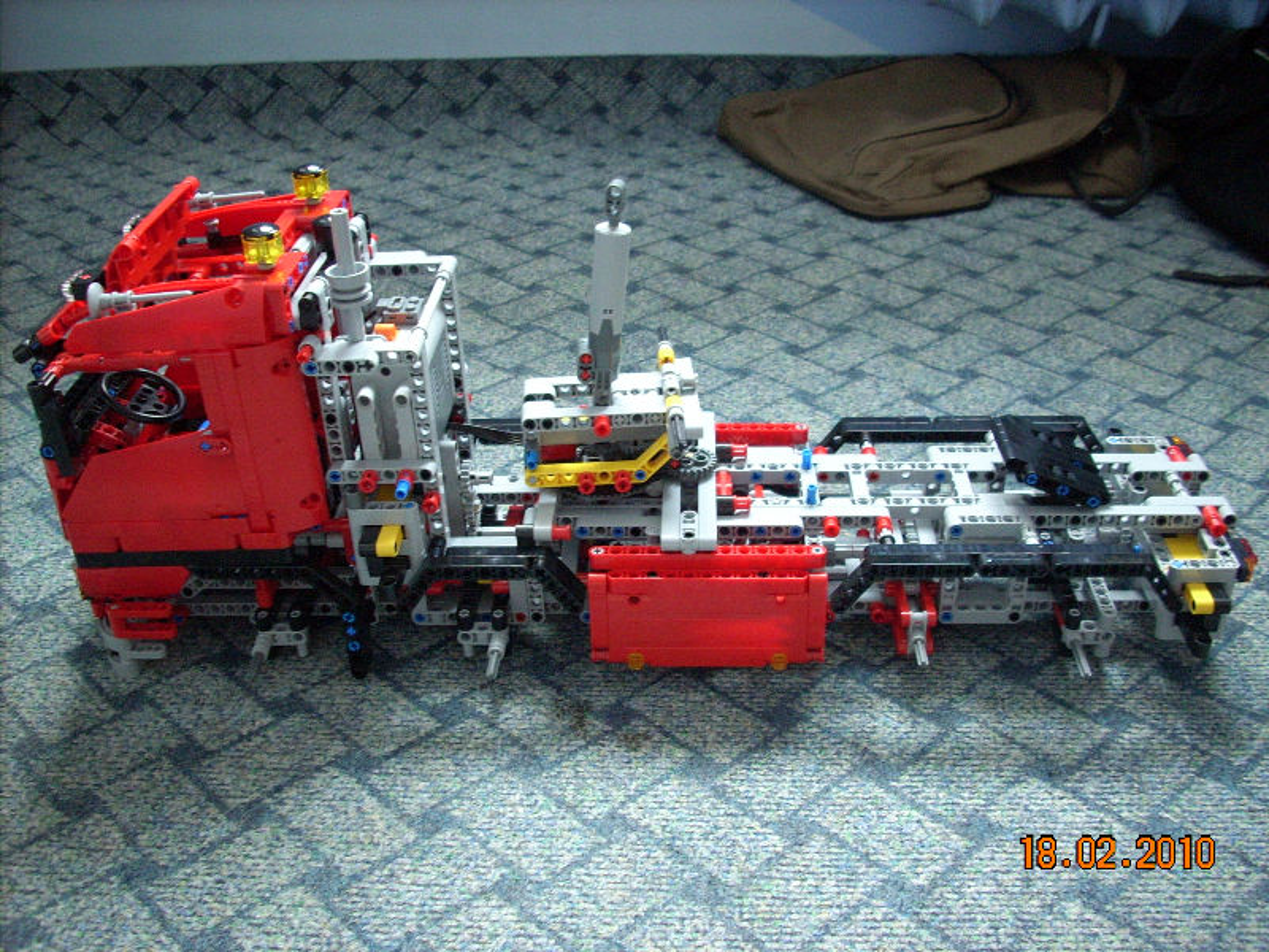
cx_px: 634
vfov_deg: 38.7
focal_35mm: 37
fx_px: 1356
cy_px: 476
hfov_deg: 50.1
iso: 308
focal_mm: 6.2
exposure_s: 1/4
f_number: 2.8
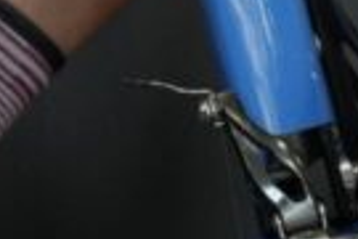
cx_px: -284
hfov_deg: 5.4
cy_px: 490
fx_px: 3769
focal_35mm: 379
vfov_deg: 3.6
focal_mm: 50
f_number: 5.6
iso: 2500
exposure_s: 1/400
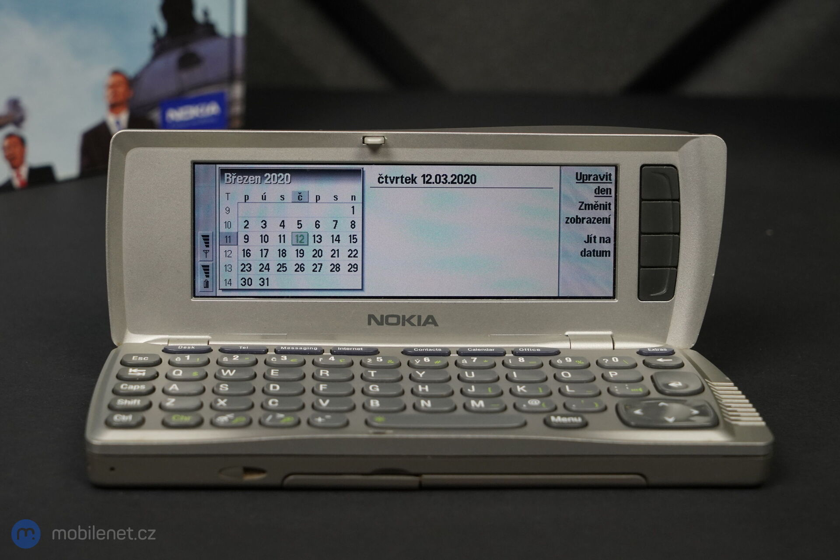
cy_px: 280
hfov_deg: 31.4
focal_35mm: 64
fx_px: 1493
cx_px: 420
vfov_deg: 21.2
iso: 2000
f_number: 8
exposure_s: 1/200
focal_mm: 64
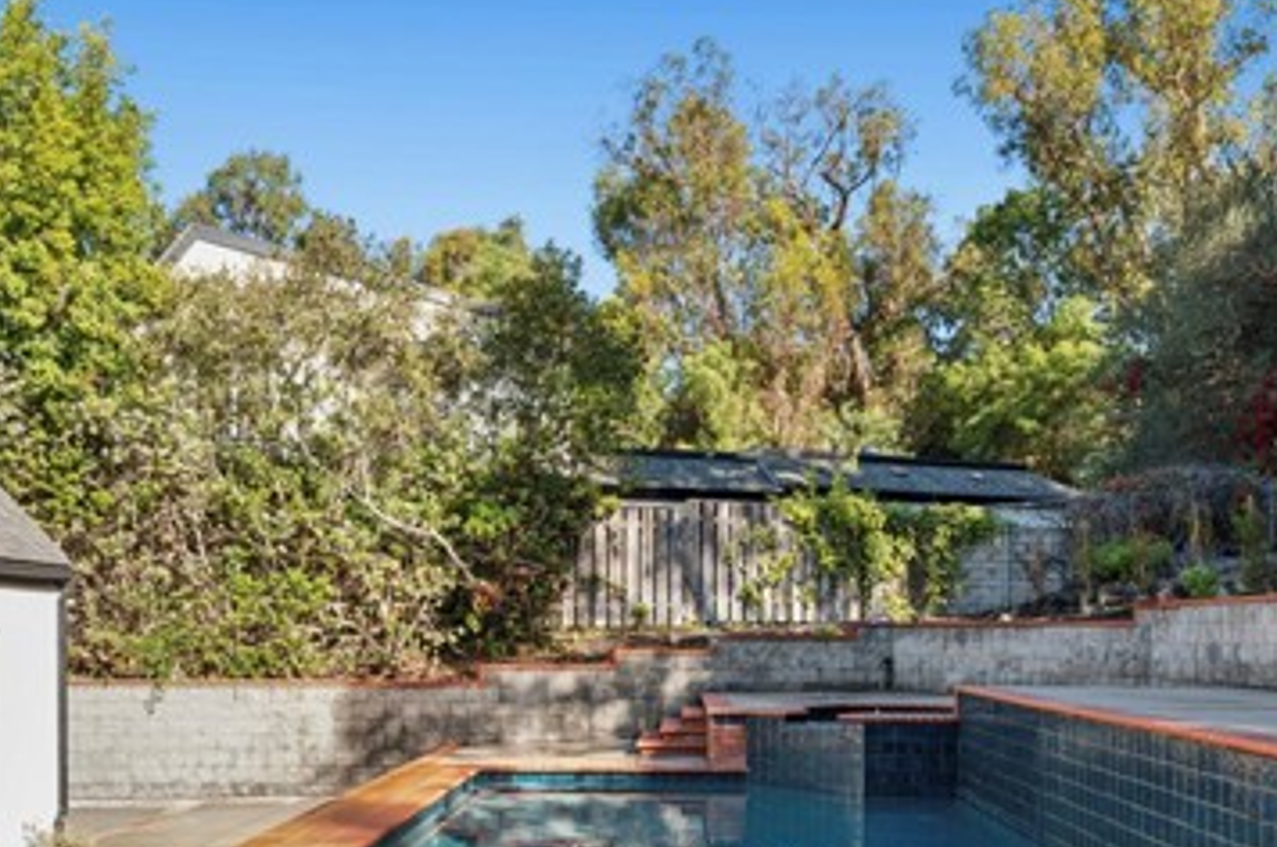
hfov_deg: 53.2
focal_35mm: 36
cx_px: 689
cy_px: 655
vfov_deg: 35.7
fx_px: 1275
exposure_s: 1/30
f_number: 8
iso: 80
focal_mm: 20
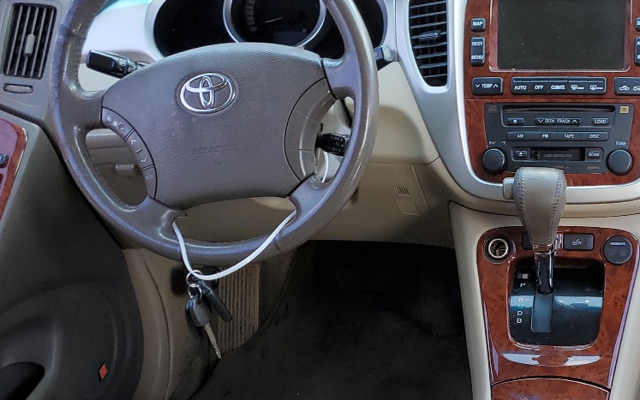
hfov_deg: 33.3
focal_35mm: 59
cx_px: 532
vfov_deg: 21.4
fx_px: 1029
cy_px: 383
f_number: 1.5
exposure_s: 1/145
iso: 50
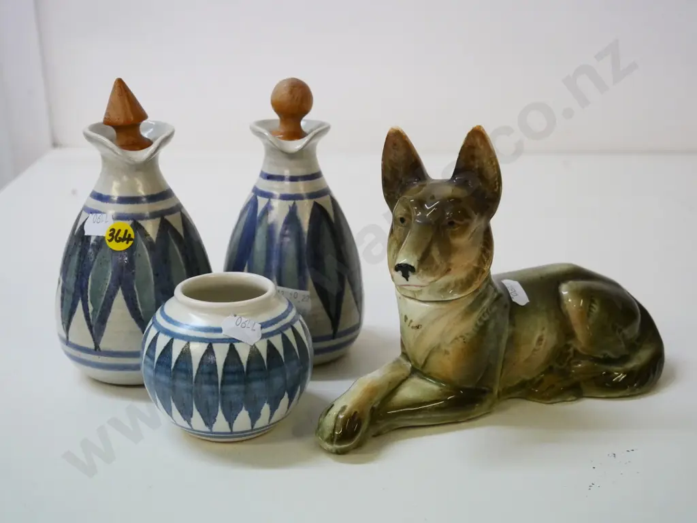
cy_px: 262
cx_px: 348
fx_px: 886
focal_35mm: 44
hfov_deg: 42.9
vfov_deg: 32.9
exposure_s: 1/320
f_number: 4.6
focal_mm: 22
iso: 3200
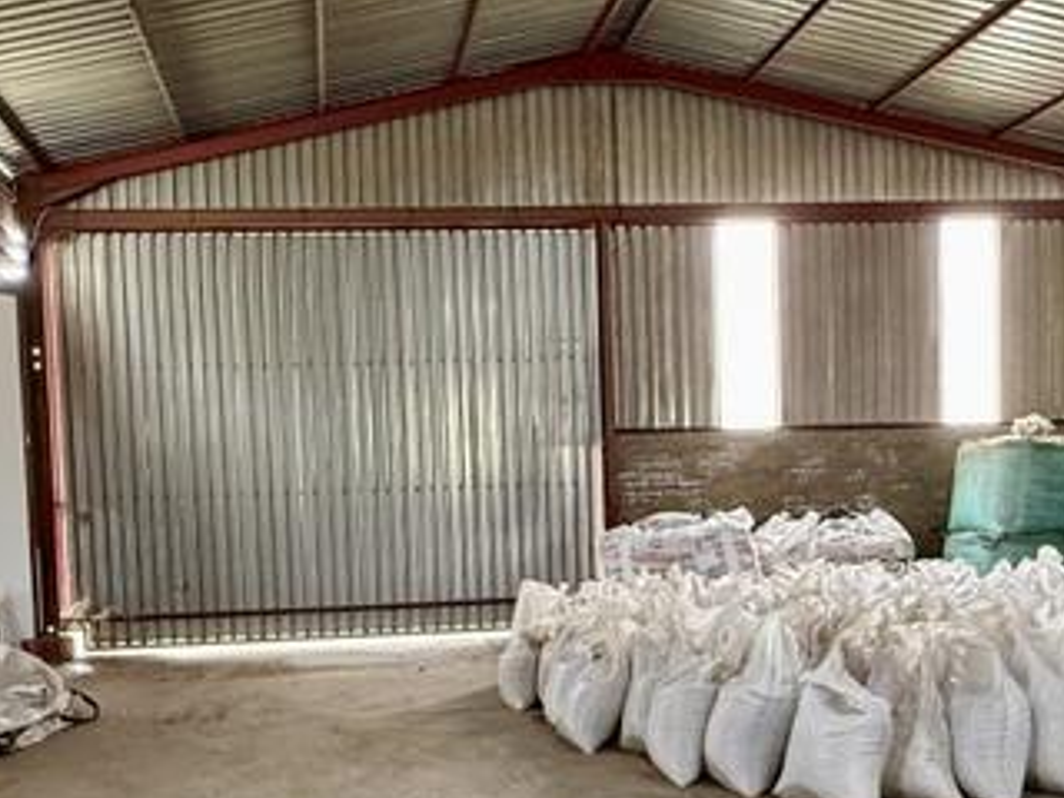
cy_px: 562
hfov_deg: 52.4
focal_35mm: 35
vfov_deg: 40.0
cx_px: 446
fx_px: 1076
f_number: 2.2
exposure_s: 1/100
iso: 500
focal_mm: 2.22
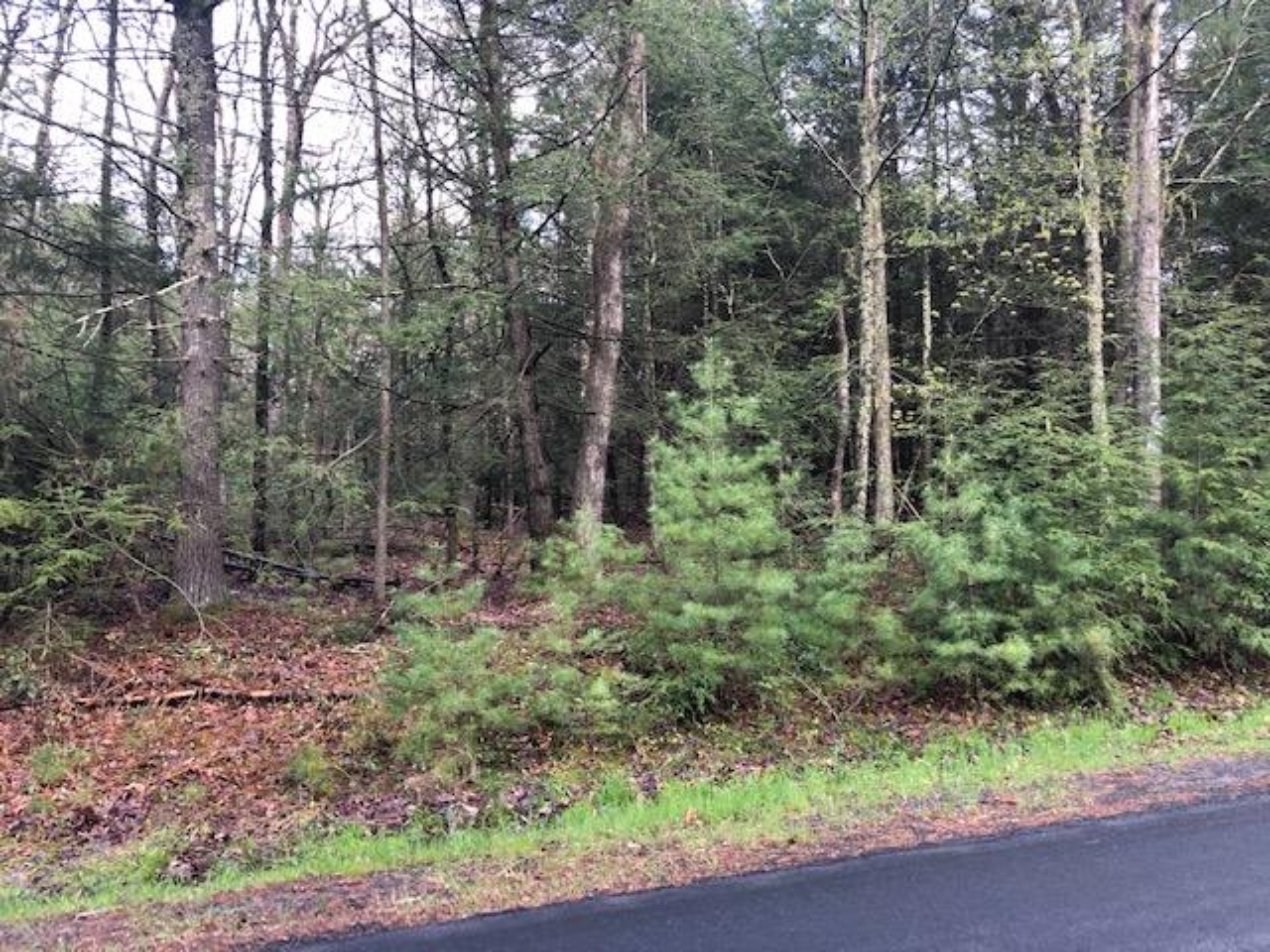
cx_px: 635
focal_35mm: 28
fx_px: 1027
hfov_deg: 63.4
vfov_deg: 49.7
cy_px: 476
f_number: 1.8
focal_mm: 4
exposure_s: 1/40
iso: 25
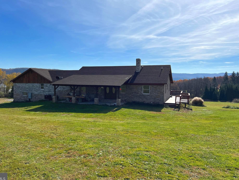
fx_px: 200
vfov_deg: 48.2
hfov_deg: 61.5
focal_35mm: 29
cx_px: 108
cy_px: 83
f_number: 1.5
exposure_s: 1/9434
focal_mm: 5.7
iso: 50
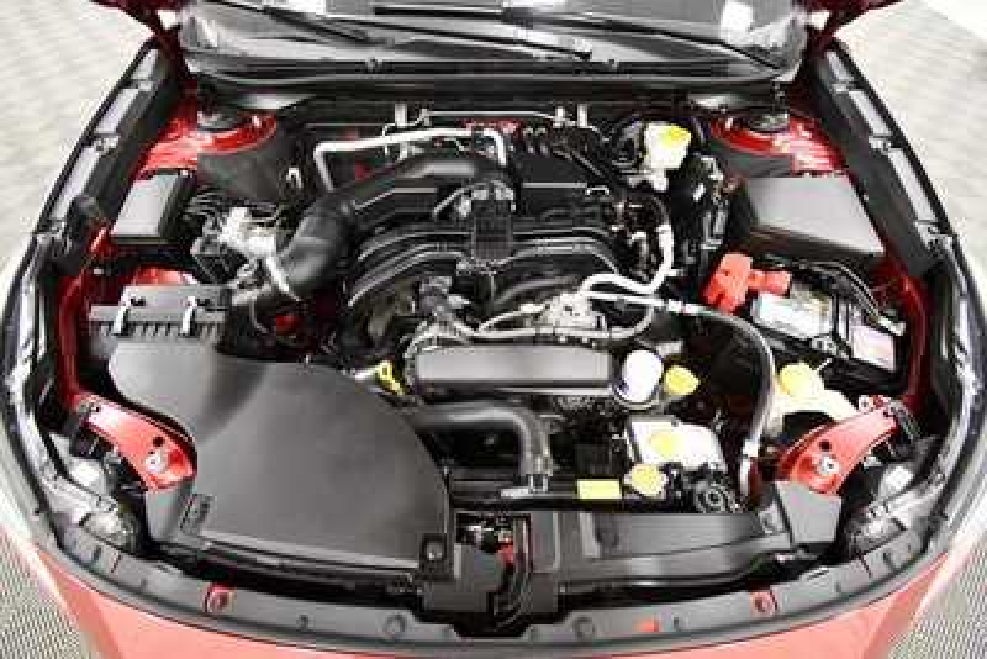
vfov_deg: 77.4
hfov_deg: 100.4
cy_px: 330
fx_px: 411
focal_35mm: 15
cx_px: 494
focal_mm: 10
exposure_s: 1/100
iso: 3200
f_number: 4.5
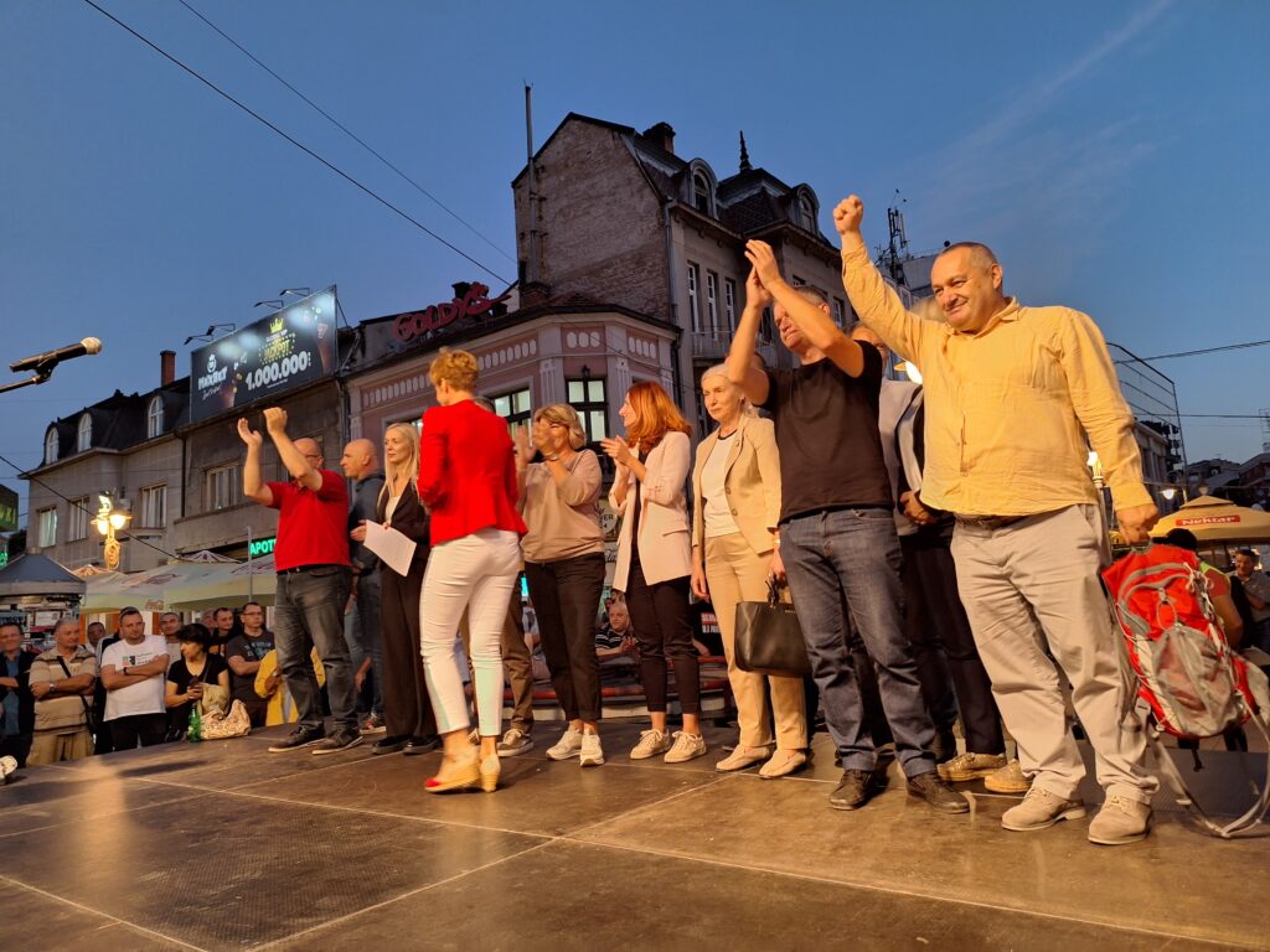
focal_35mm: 23
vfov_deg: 58.9
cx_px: 635
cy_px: 476
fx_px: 844
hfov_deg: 73.9
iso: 125
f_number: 1.8
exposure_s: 1/50
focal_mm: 5.54
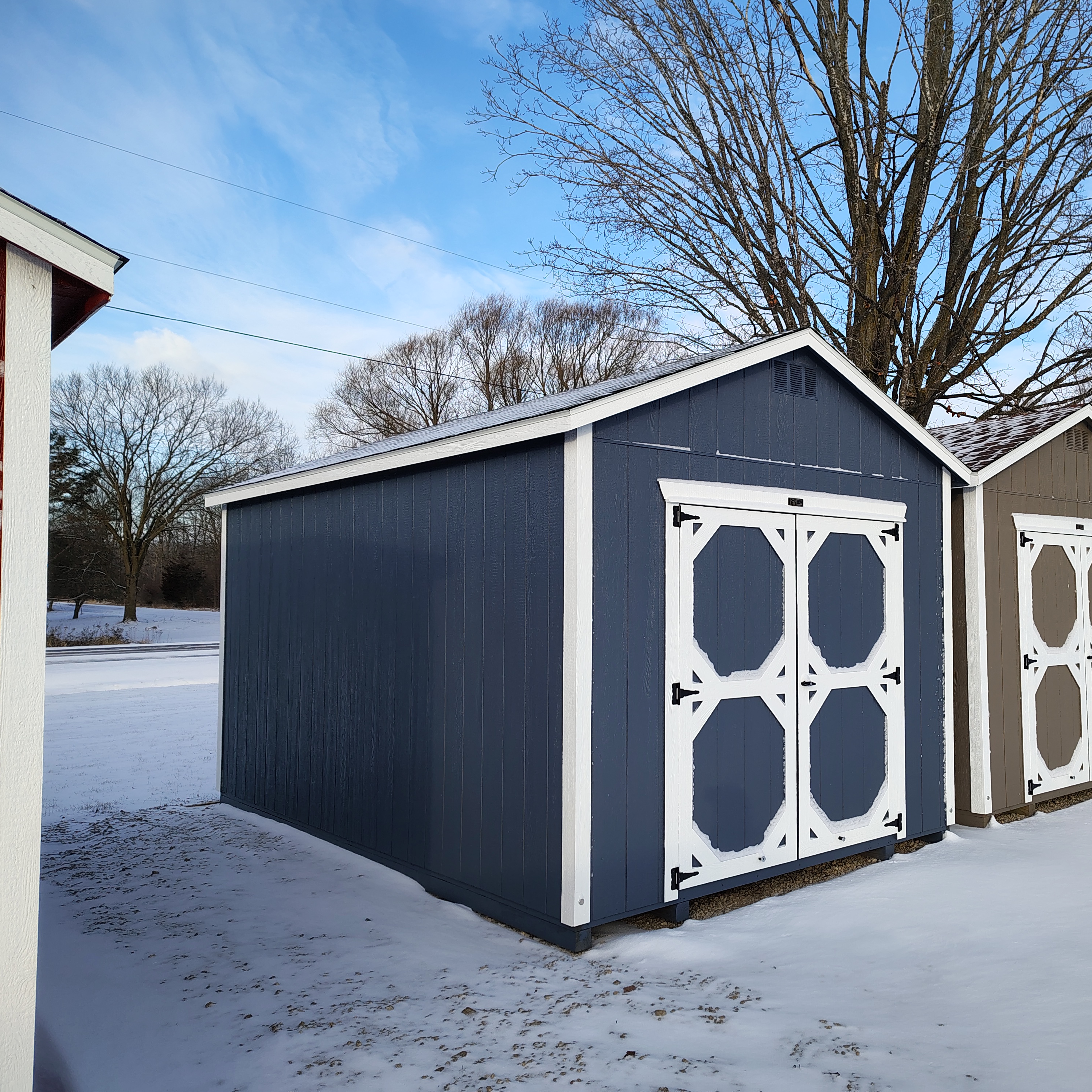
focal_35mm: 29
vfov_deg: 55.6
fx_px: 1035
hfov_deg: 54.5
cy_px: 545
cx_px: 725
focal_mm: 5.56
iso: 100
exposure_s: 1/1139
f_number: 1.8
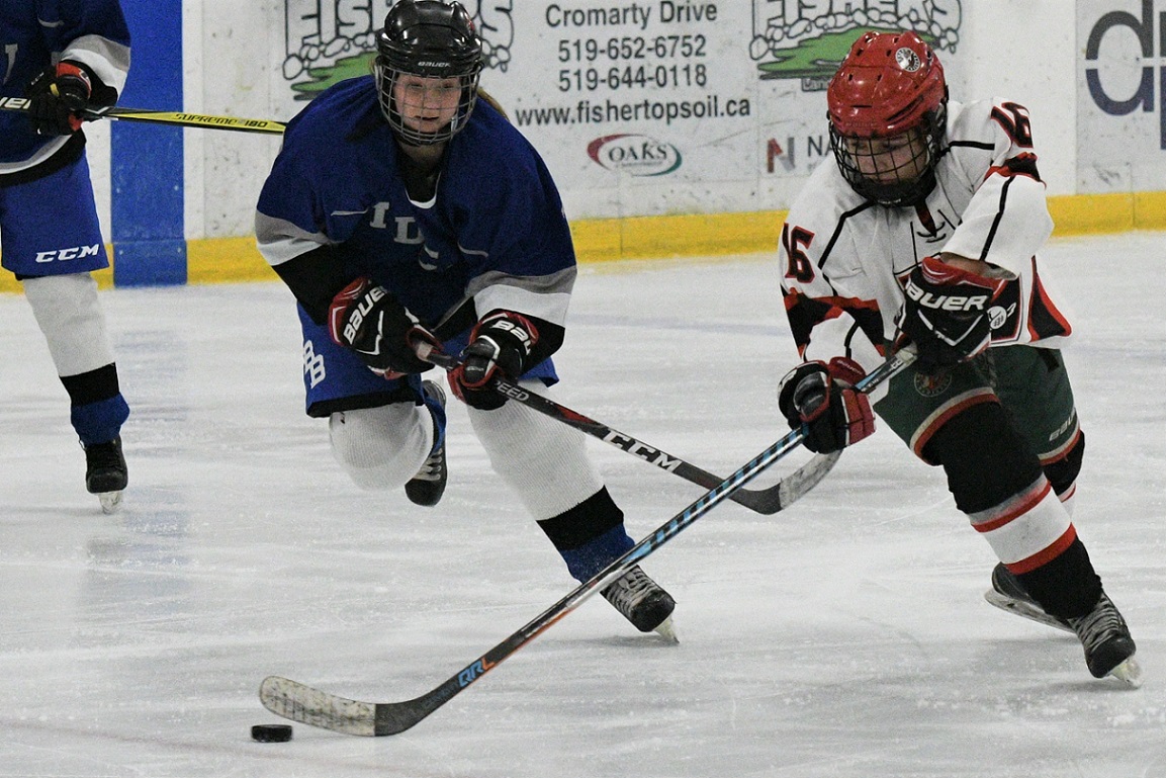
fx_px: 4470
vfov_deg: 9.9
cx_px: 583
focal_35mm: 138
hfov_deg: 14.9
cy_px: 389
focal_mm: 92
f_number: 5
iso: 8000
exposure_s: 1/1000
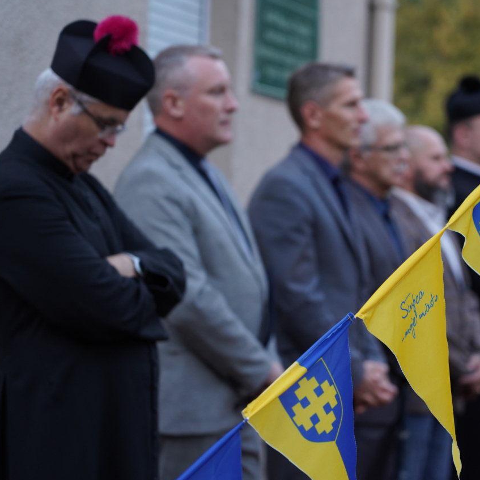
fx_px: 2149
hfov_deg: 12.7
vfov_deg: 12.7
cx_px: 352
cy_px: 239
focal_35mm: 137
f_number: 4
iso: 1250
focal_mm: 105
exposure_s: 1/100
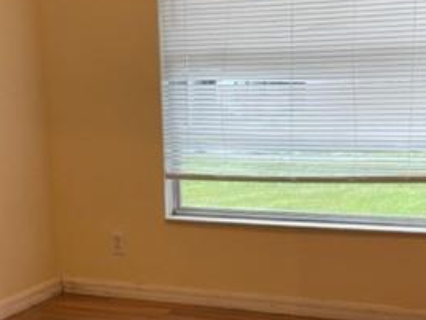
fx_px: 763
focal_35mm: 62
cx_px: 219
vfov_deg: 23.3
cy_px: 258
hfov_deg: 31.2
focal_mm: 5.1
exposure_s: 1/60
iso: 160
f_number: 1.6
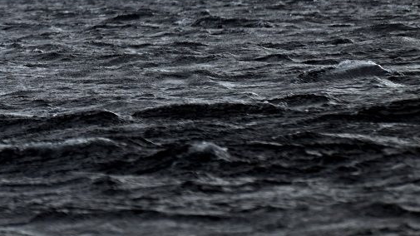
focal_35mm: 809
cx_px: -84
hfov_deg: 2.7
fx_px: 9009
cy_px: -177
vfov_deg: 1.5
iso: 100
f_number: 6.3
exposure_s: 1/1250
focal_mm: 260
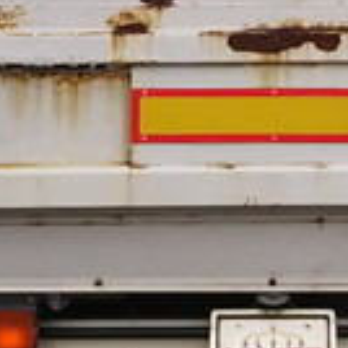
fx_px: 1444
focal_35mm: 127
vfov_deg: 13.4
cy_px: -68
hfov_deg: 13.7
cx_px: 265
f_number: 2.2
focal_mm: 4
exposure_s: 1/596
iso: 20
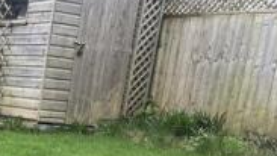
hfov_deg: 21.0
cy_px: 237
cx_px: -102
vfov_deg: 12.7
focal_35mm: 90
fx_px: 661
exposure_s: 1/228
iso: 40
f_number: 1.6
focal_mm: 5.1
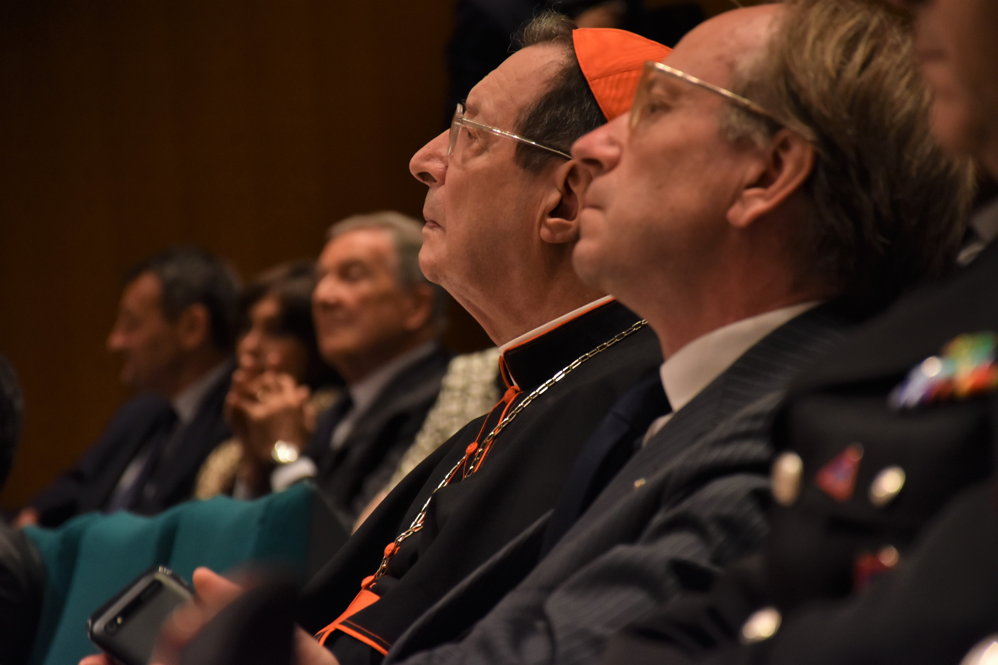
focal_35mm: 210
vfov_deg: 6.5
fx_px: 5821
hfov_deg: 9.8
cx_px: 499
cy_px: 332
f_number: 5.6
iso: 800
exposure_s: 1/30
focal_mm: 140
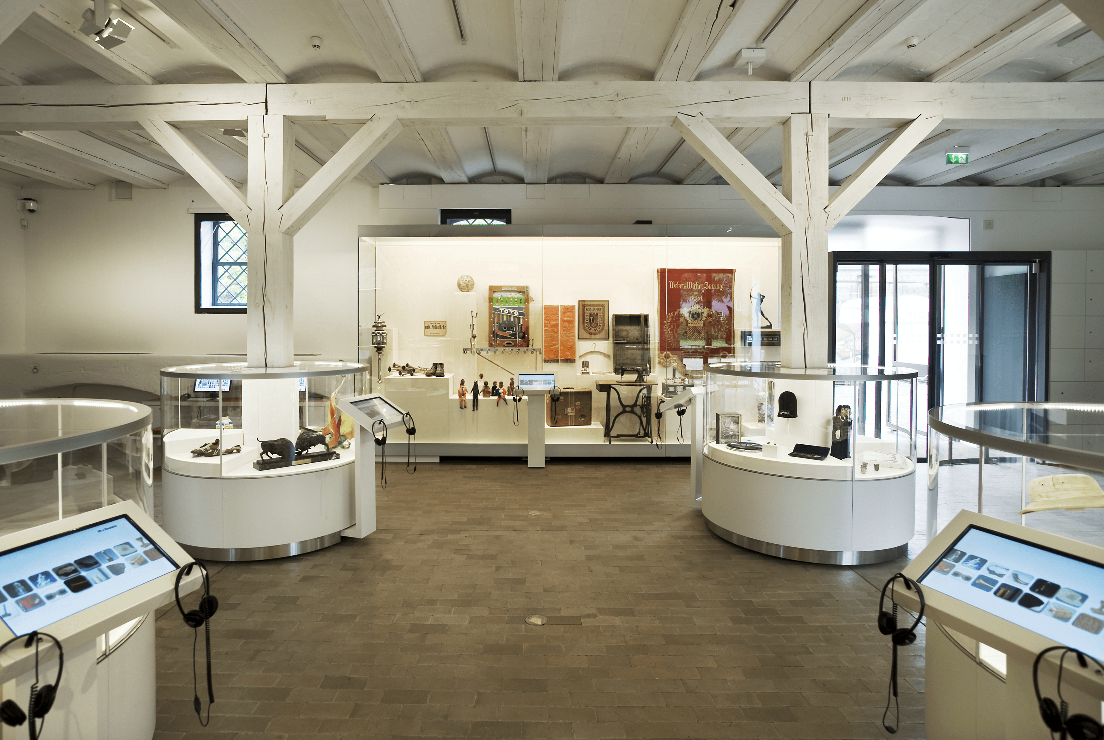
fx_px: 522
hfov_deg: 93.2
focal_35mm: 17
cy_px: 370
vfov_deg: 70.6
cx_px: 552
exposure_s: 1/10
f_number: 6.7
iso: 250
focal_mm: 17
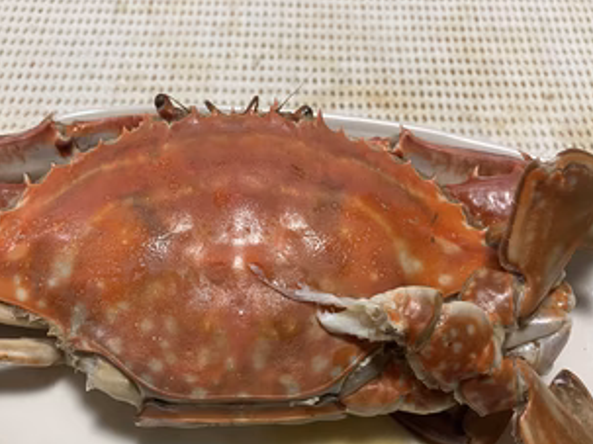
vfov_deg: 38.3
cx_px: 258
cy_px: 289
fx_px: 634
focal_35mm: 37
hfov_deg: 50.0
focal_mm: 3.99
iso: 100
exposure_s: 1/60
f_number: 1.8
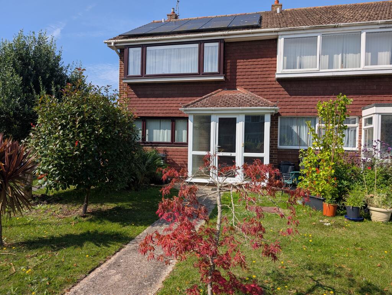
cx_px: 196
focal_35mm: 24
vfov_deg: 56.9
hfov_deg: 71.5
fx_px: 272
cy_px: 148
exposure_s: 1/1241
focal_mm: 6.9
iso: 19
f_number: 1.68
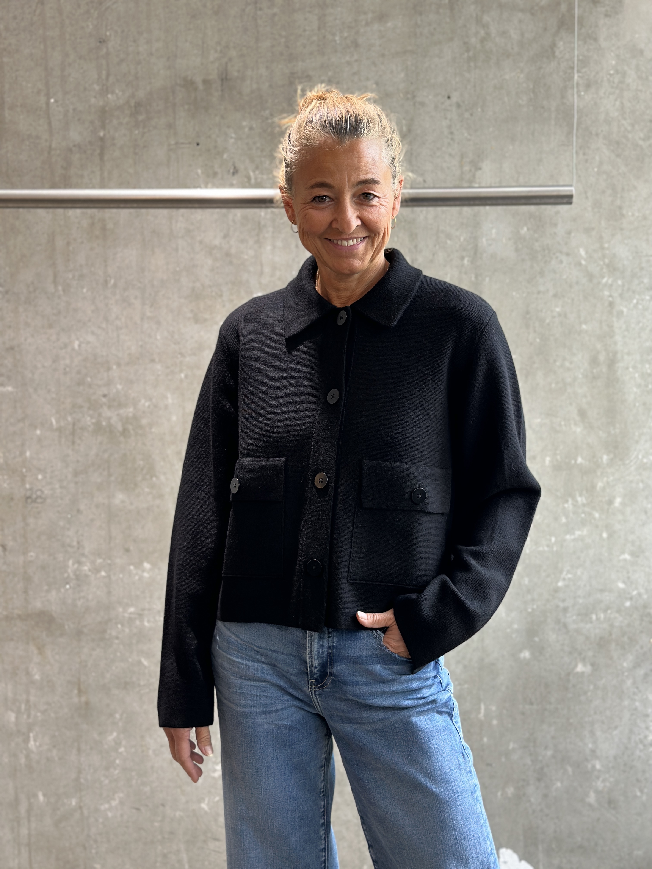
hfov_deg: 30.3
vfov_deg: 39.7
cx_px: 326
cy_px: 434
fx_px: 1205
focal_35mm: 48
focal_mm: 6.86
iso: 125
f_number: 1.78
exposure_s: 1/103
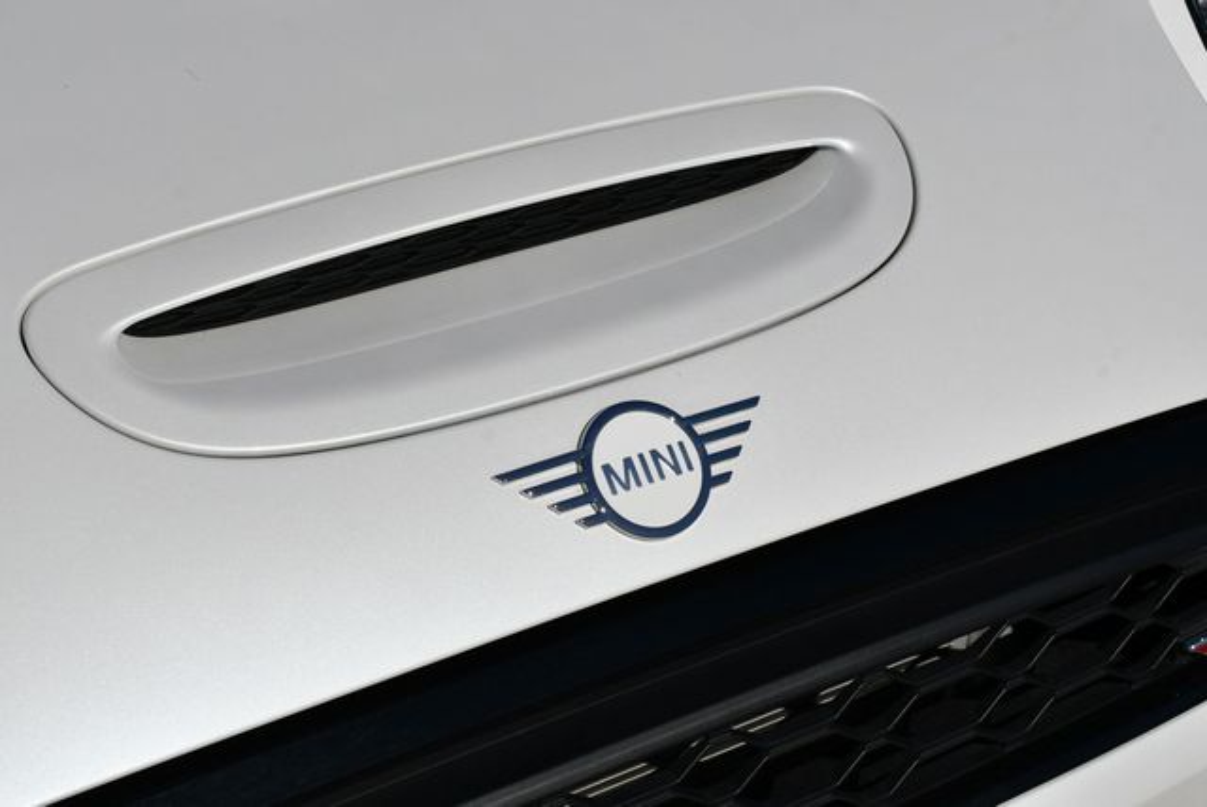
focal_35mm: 76
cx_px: 604
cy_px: 404
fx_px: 2550
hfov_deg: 26.6
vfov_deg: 18.0
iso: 100
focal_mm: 38
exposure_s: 1/500
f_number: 11
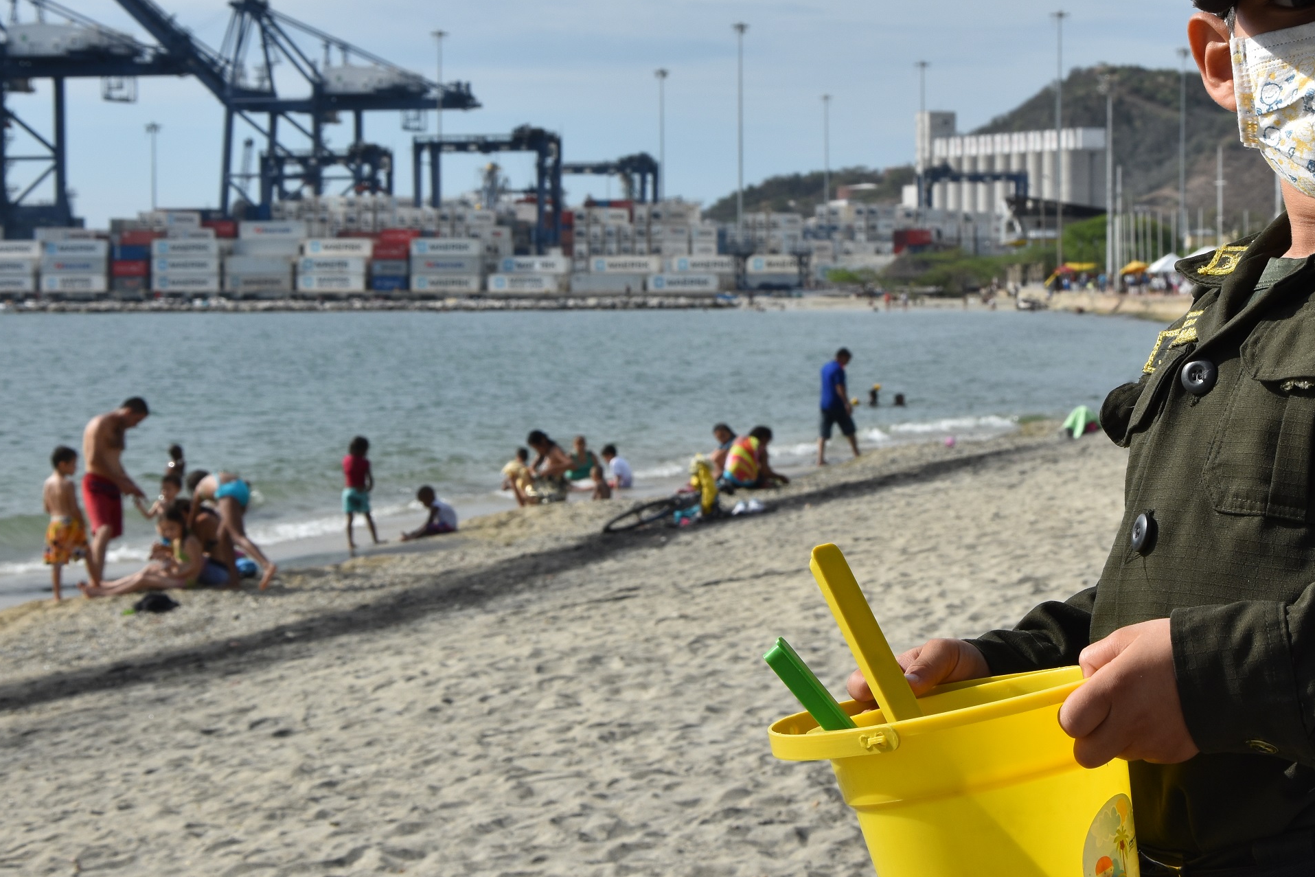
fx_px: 3434
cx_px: 805
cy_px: 299
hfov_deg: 21.6
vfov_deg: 14.5
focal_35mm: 94
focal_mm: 40
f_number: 10
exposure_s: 1/400
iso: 200
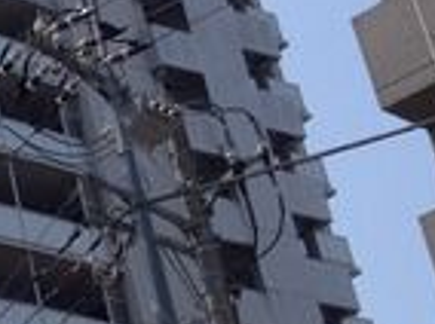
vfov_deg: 10.0
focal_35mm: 148
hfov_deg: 12.1
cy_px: 180
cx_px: -395
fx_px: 1857
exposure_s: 1/1972
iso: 50
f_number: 2.4
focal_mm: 4.28
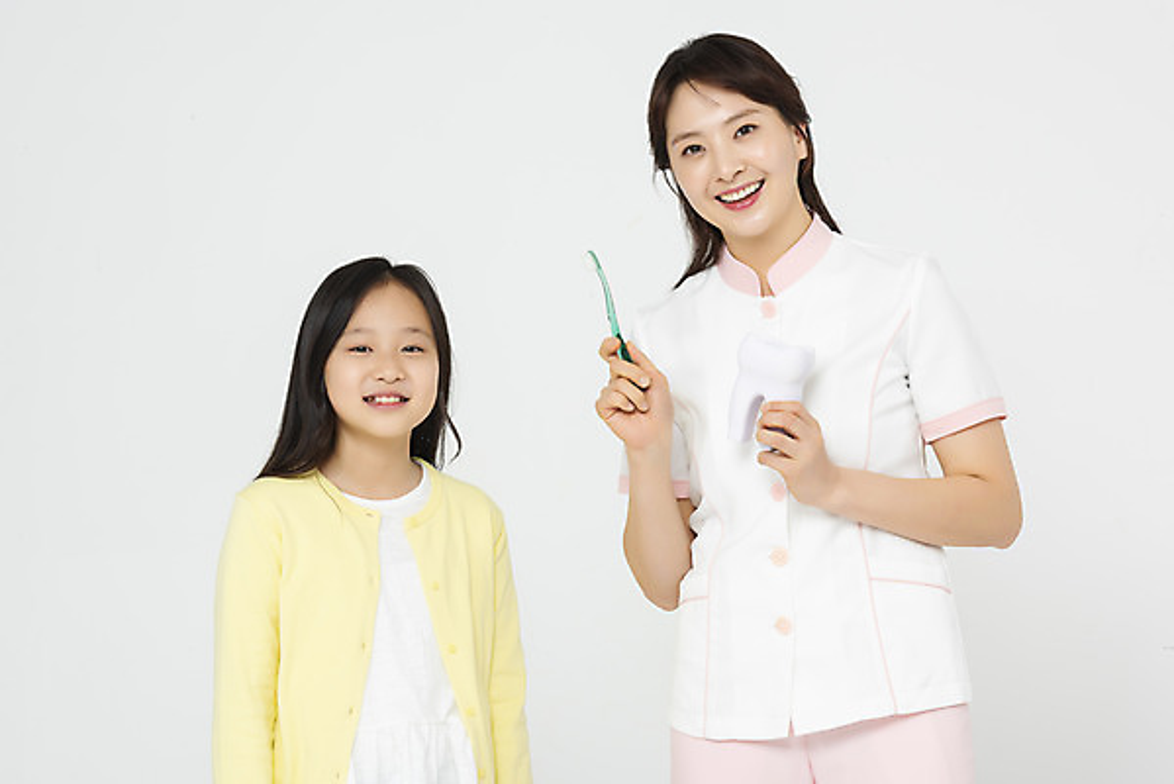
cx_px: 587
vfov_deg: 10.2
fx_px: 4404
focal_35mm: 135
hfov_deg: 15.2
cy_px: 392
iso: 100
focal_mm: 135
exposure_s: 1/125
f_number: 18
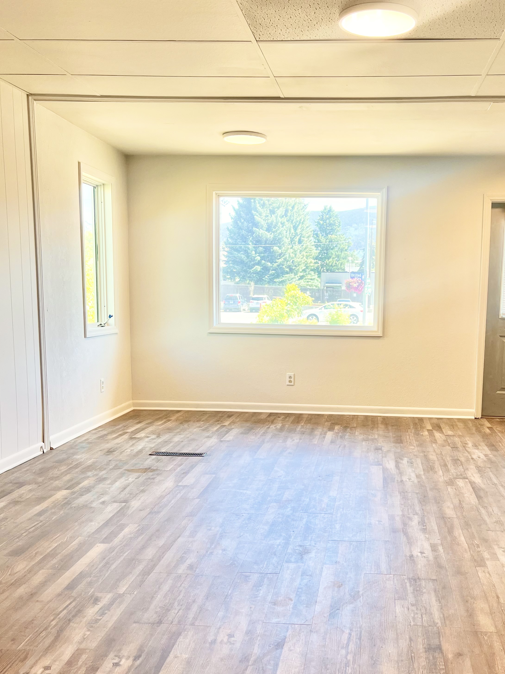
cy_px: 377
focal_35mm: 36
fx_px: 700
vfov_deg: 51.2
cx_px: 317
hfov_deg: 39.4
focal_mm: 5.1
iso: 50
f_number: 1.6
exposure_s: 1/162
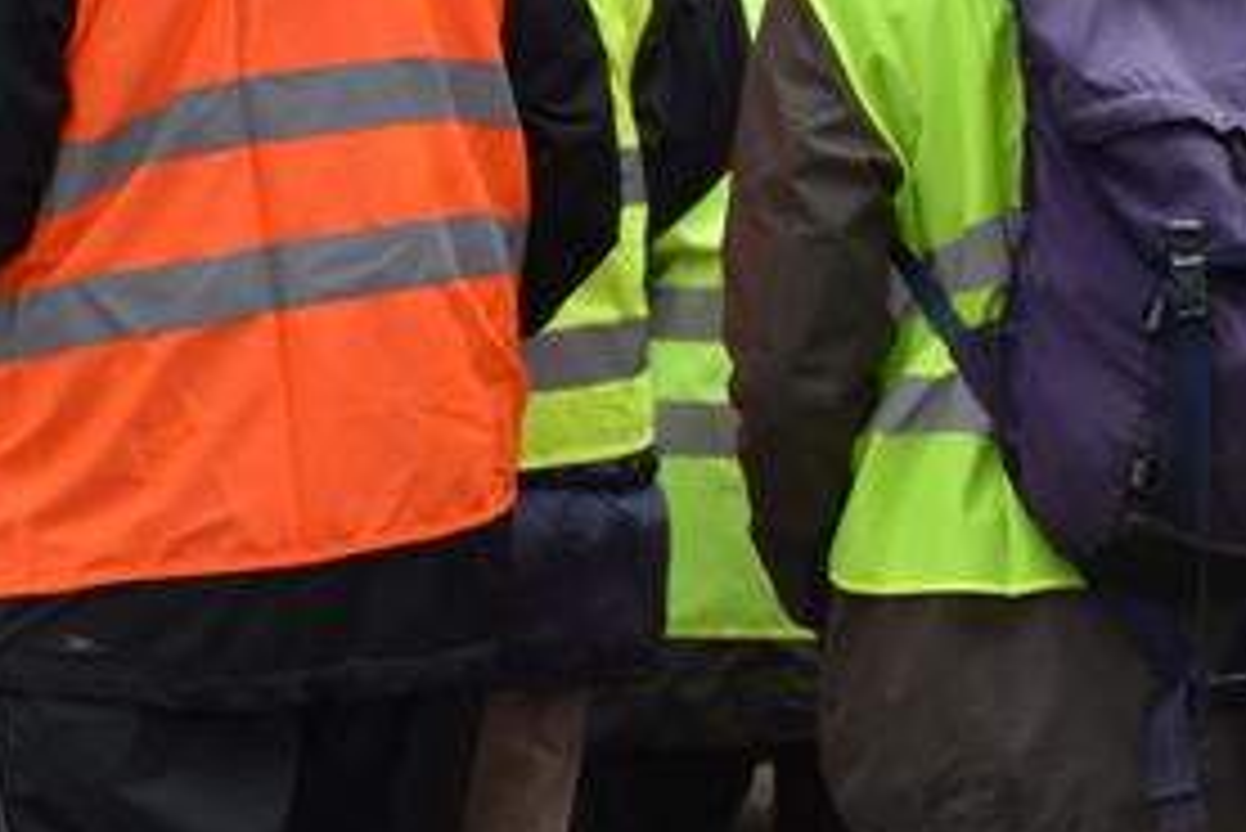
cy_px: 108
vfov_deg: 4.2
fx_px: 11235
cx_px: 1570
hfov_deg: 6.3
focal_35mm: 324
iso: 800
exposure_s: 1/160
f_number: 6.3
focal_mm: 75
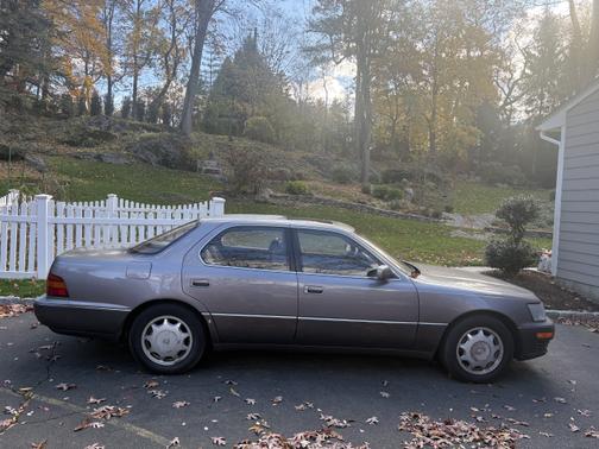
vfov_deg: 53.1
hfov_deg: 67.3
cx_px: 300
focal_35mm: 26
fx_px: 450
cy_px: 224
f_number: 1.6
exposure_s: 1/444
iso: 64
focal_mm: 5.96
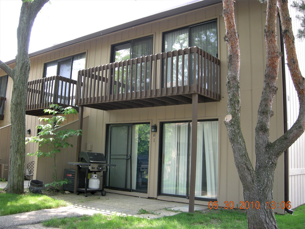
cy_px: 114
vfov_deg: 39.7
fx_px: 317
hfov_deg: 51.4
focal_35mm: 36
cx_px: 152
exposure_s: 1/68.1
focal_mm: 7.5
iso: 82
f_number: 2.7
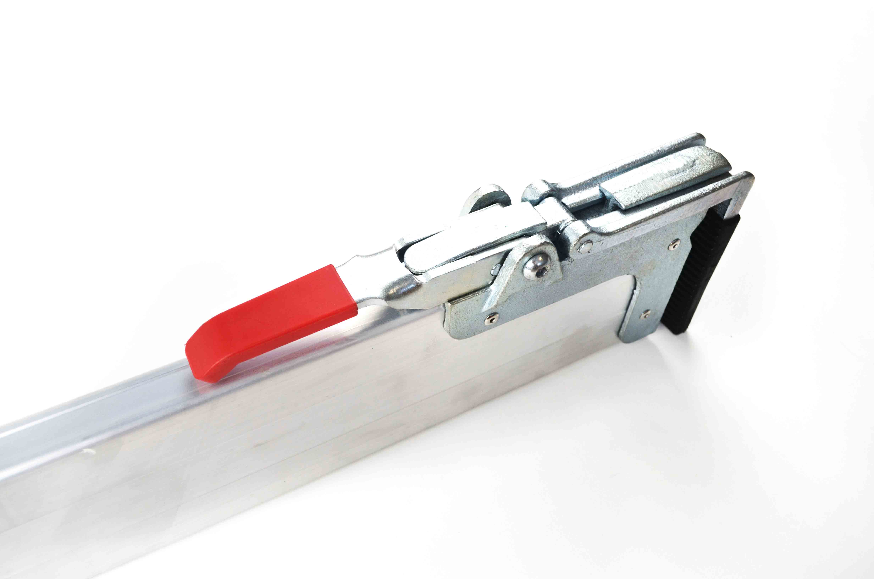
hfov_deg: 62.0
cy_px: 290
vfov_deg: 43.4
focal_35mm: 30
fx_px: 727
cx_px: 437
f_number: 5.6
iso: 250
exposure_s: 1/125
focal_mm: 20
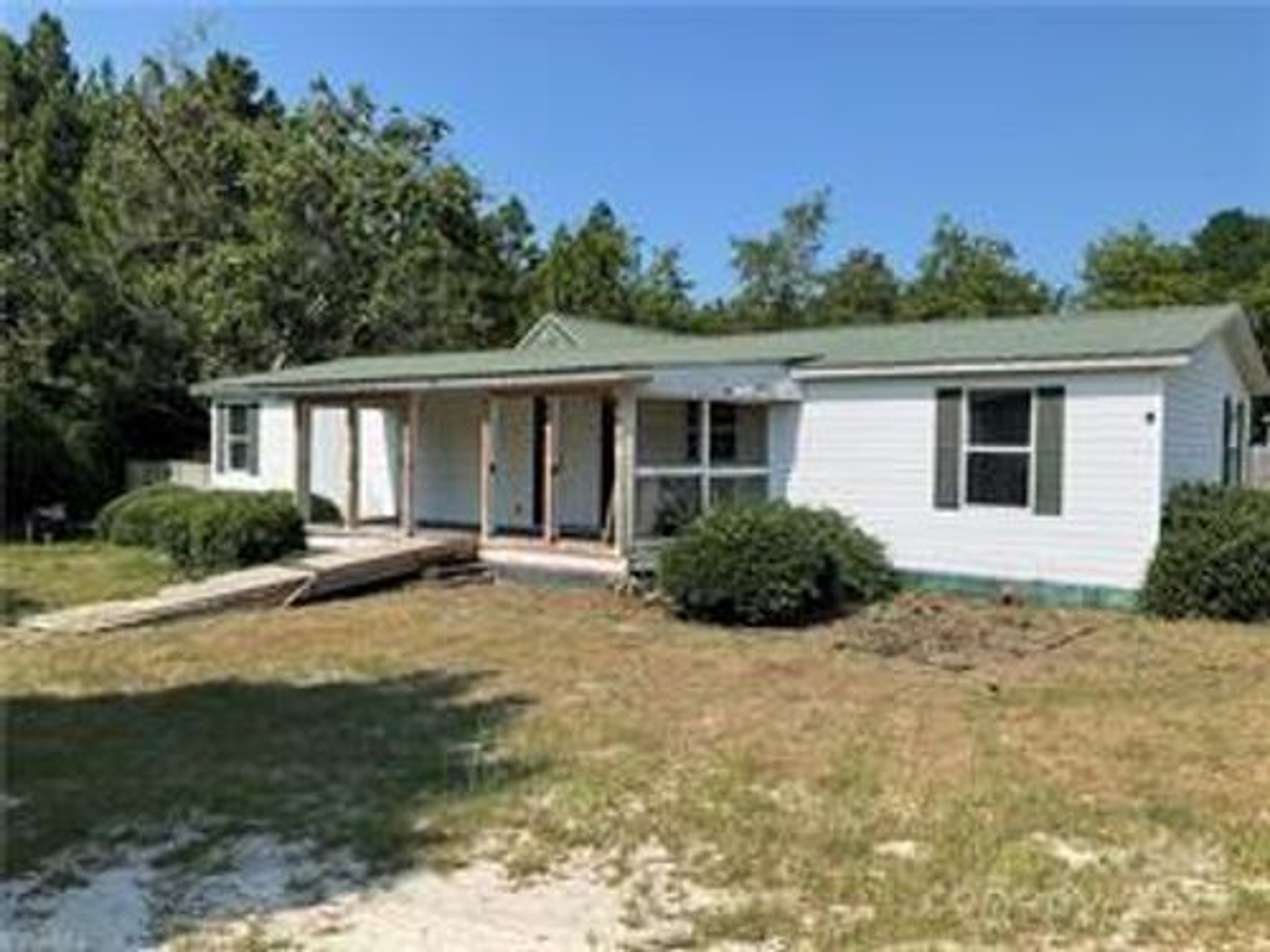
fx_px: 1064
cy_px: 476
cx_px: 635
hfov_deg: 61.7
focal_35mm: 29
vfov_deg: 48.2
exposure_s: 1/2058
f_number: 1.8
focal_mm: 3
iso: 25
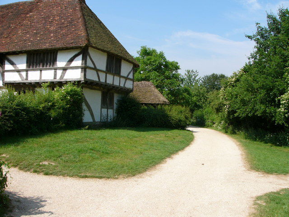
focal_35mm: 36
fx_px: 301
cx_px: 144
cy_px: 108
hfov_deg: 51.4
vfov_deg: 39.7
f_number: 4.6
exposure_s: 1/400
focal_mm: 6
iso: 50
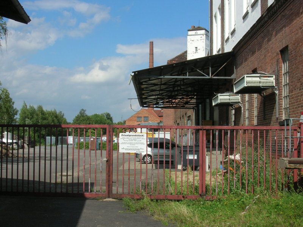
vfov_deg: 29.1
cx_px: 152
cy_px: 114
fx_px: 437
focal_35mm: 50
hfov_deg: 38.2
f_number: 5.6
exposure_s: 1/380
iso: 50
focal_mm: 8.4
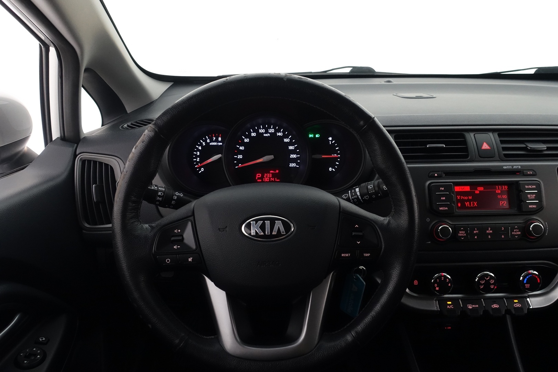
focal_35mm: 24
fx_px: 372
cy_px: 186
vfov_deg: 53.1
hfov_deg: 73.7
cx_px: 279
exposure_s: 1/40
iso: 1000
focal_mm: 8.8
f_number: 3.5
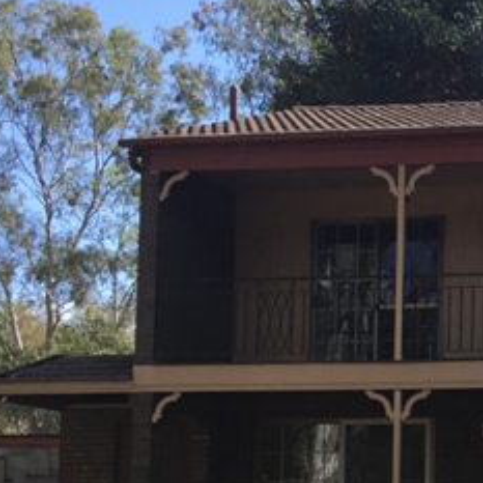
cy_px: 419
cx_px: 618
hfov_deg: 17.4
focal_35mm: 94
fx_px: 1484
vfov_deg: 18.2
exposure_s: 1/433
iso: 25
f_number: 2.4
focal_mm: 3.3
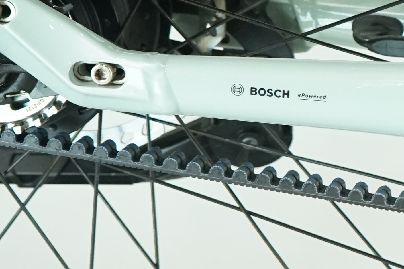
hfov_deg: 11.5
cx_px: 710
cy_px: 80
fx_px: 1863
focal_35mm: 166
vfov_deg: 8.3
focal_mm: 39
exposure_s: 1/200
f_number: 5.6
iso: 1600
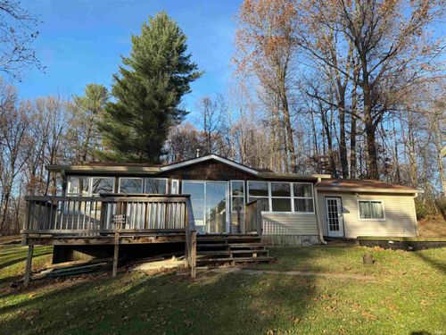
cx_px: 223
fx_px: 309
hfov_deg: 71.6
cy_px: 168
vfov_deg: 56.8
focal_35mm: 24
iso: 80
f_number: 1.78
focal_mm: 6.76
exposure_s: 1/1361
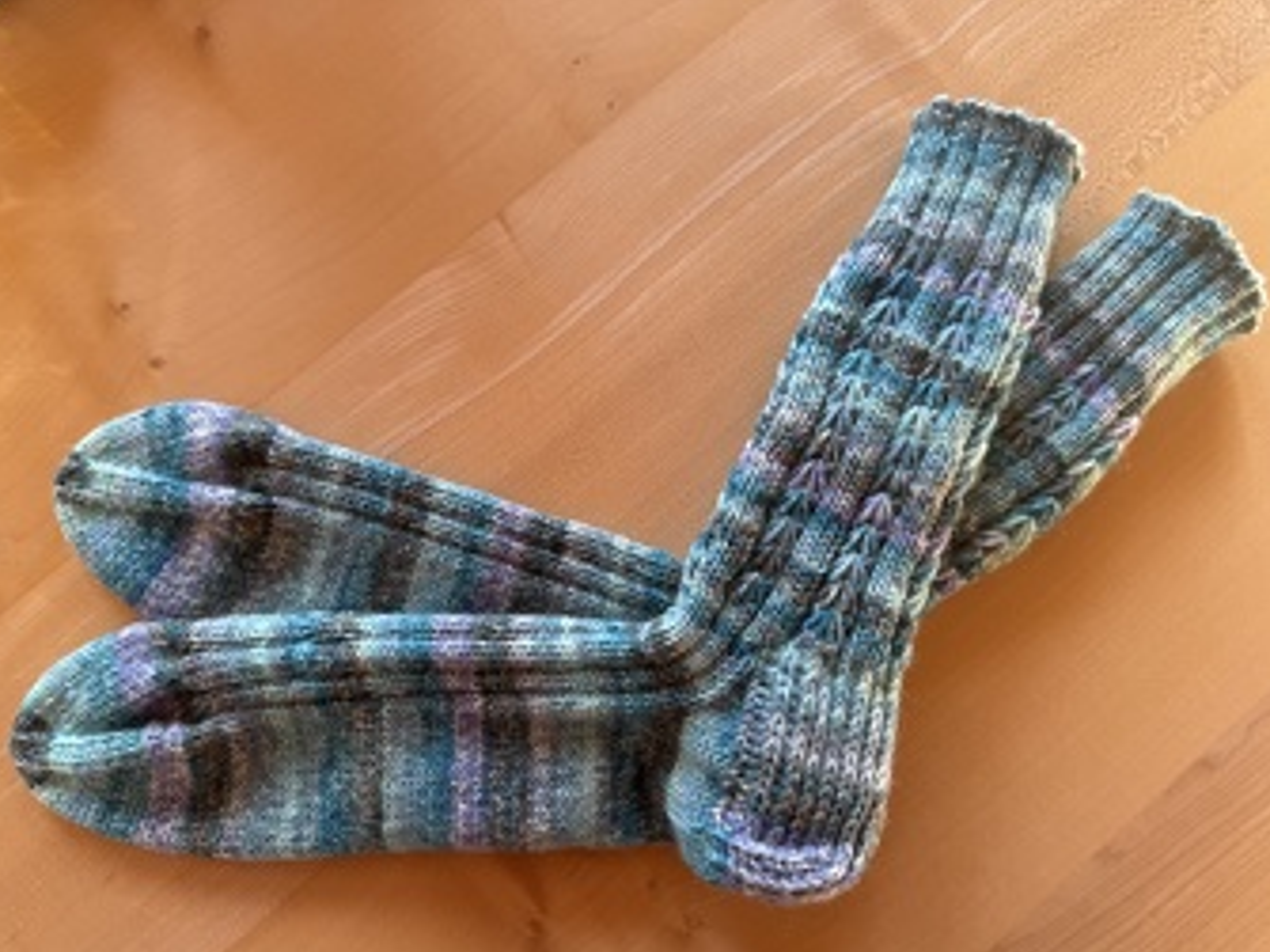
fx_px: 917
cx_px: 616
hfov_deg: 69.4
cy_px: 493
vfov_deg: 54.8
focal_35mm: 25
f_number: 1.78
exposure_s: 1/121
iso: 64
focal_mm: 6.76
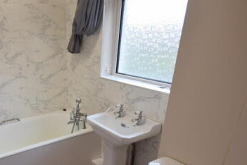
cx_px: 53
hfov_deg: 60.7
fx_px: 192
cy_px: 127
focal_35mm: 28
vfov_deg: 44.6
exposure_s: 1/100
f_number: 5
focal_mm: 10
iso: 400
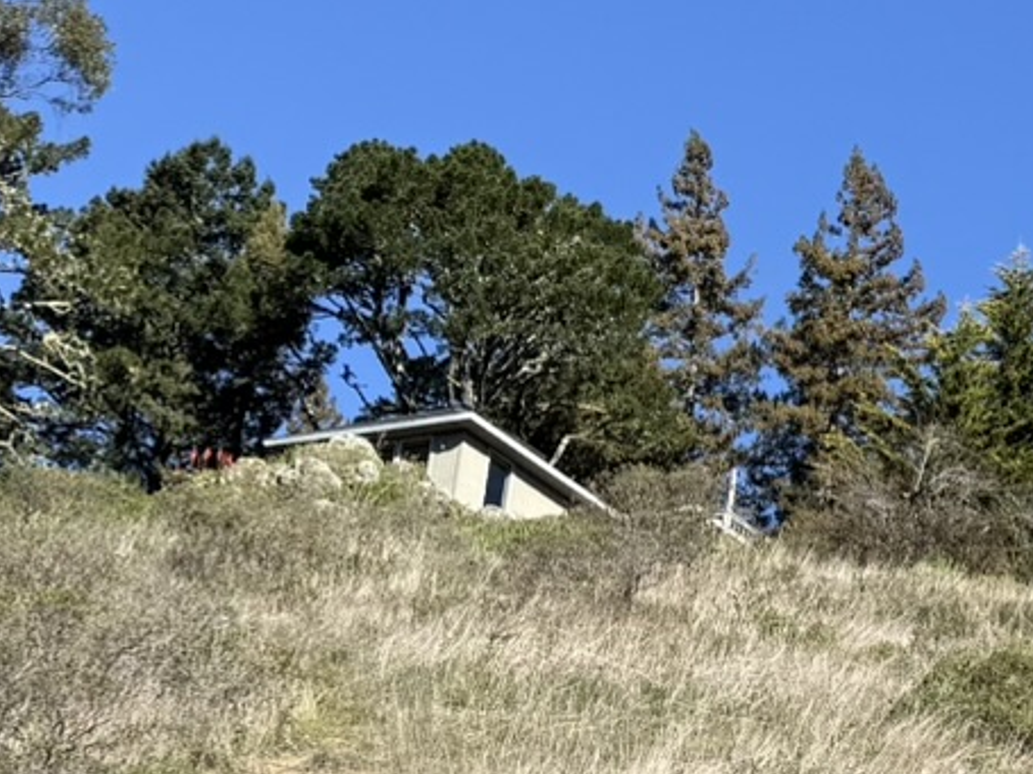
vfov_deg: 13.4
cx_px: 1848
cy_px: 901
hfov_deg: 15.6
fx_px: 3222
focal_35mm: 108
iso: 80
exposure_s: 1/2907
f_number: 1.78
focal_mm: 6.76
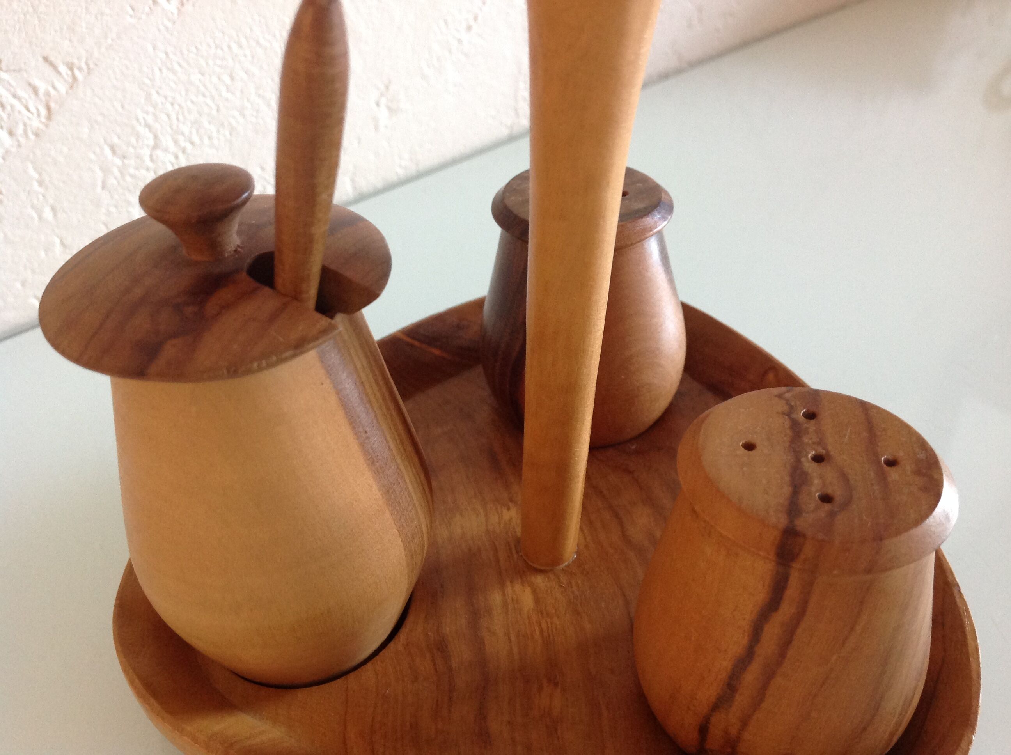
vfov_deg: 40.6
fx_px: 1021
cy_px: 378
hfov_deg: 52.7
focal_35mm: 35
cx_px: 506
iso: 160
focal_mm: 4.28
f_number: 2.4
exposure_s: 1/15
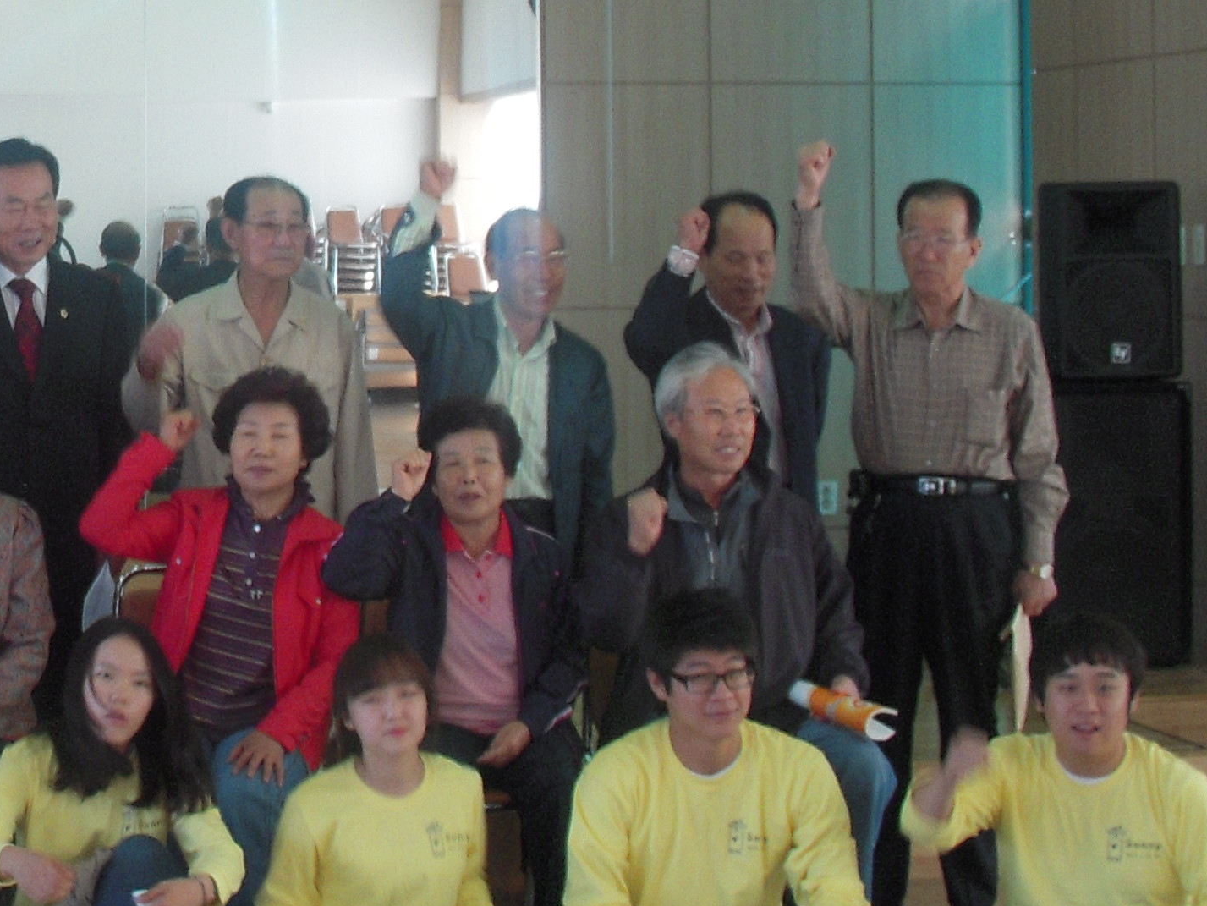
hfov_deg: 20.5
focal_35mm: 92
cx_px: -59
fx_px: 3209
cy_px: 122
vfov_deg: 15.9
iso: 100
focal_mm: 6.3
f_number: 3.3
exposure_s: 1/40
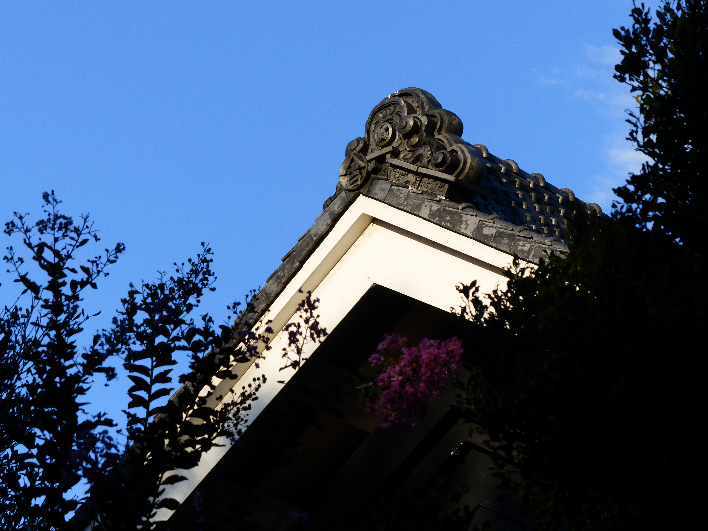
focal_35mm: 165
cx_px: 354
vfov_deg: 9.0
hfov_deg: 12.0
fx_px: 3375
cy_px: 266
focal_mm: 29.6
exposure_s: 1/640
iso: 100
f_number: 4
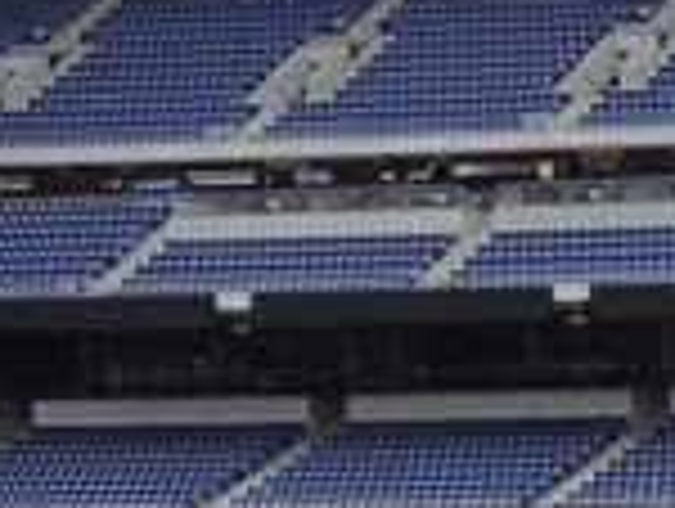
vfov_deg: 6.7
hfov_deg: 8.0
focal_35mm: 211
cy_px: 1245
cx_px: 2012
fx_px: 4121
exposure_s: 1/100
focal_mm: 22
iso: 400
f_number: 10
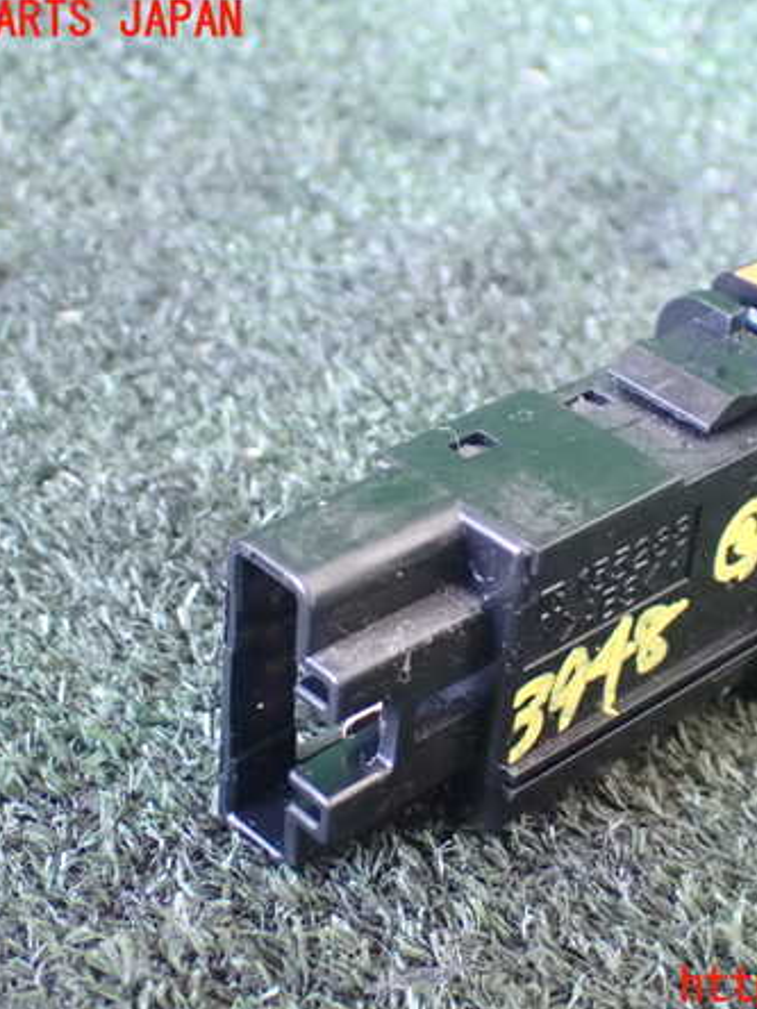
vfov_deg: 26.7
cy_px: 504
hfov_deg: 20.1
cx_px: 511
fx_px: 2129
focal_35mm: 73
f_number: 3.3
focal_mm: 9.65
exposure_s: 1/25
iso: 1600
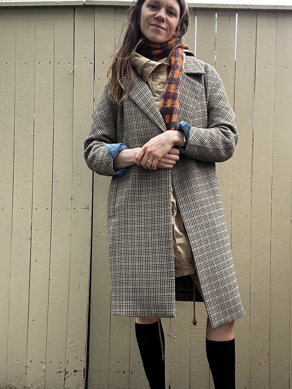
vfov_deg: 44.6
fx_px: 472
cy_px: 232
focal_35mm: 42
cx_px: 202
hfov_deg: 33.9
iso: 40
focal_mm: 2.69
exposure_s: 1/121
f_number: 1.9
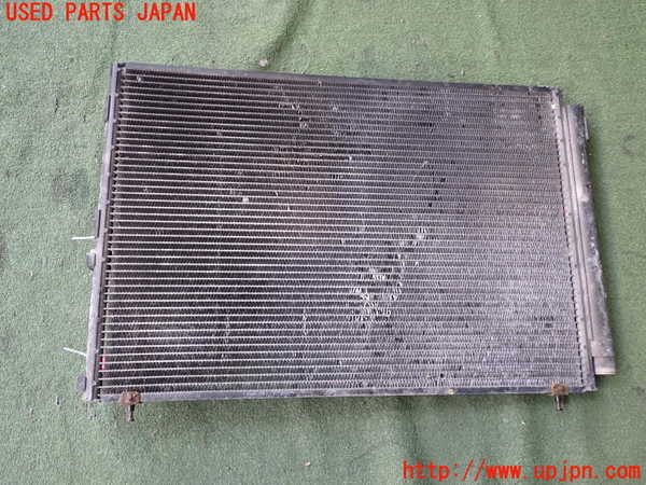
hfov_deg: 60.0
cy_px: 242
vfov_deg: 46.8
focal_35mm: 30
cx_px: 323
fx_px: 560
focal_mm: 5.4
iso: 200
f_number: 2.3
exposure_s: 1/50
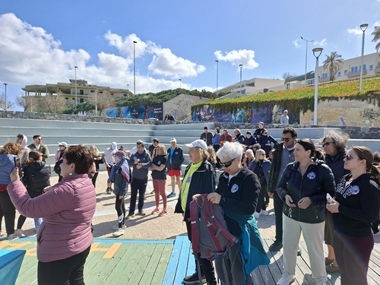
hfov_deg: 73.9
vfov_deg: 58.9
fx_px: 252
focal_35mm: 23
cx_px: 190
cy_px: 142
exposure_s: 1/2037
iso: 50
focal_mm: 5.54
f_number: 1.8
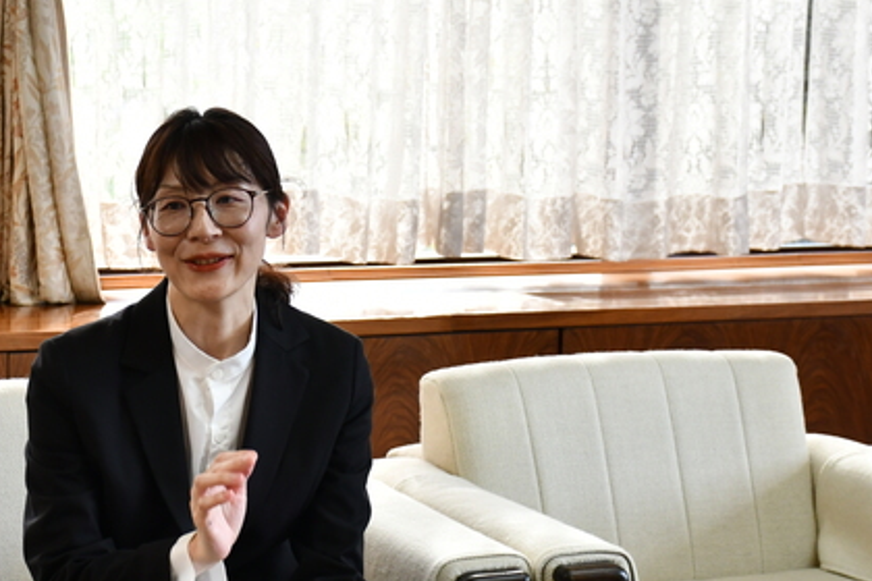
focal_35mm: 99
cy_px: 396
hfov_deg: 20.5
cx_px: 269
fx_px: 2398
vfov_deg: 13.8
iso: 800
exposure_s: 1/160
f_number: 4.2
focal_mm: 38
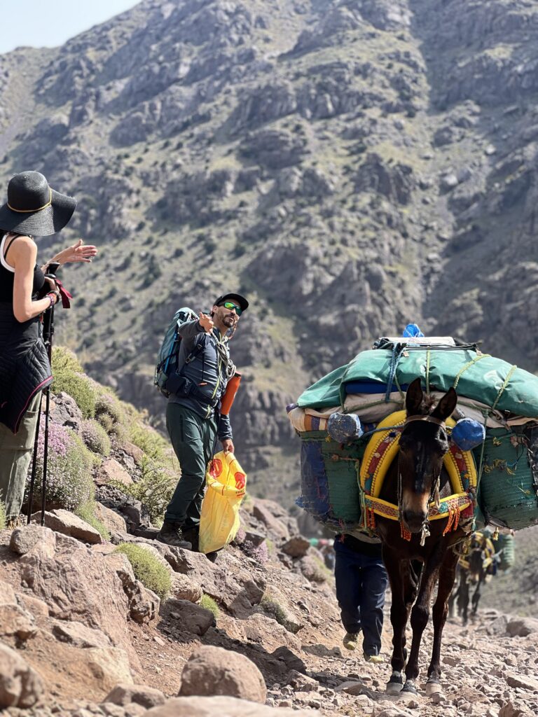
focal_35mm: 77
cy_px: 358
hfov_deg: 19.1
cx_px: 269
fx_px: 1596
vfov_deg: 25.3
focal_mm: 9
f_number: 2.8
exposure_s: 1/231
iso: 25
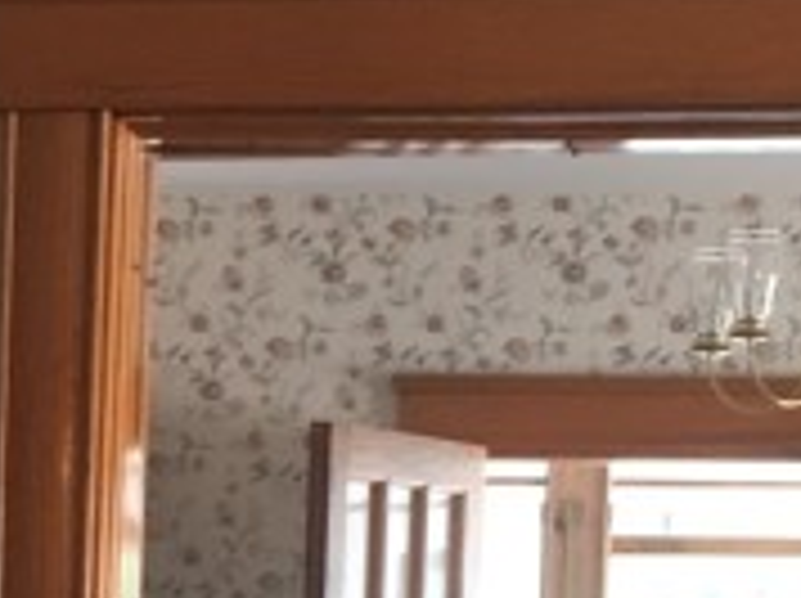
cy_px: 913
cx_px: -256
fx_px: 3859
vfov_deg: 8.7
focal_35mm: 167
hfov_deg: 11.5
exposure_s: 1/30
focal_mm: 4.15
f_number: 2.2
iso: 100
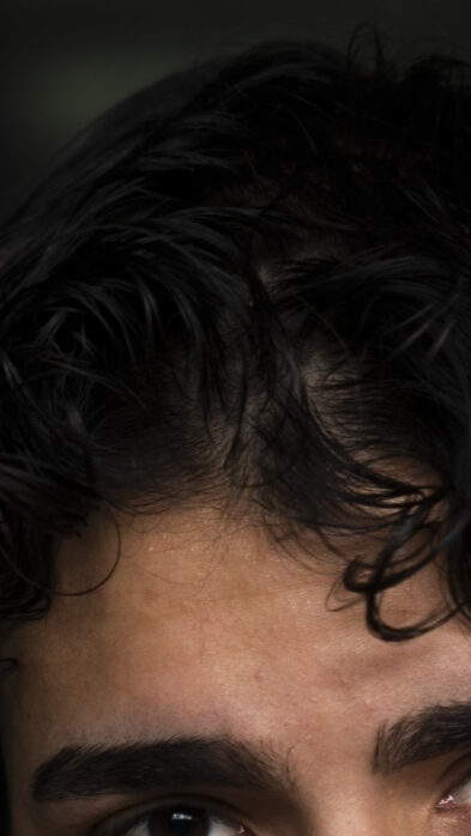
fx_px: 5968
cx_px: 381
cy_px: 1222
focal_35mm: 269
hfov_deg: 4.5
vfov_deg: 7.9
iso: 100
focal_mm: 70
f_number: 2.8
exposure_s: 1/80
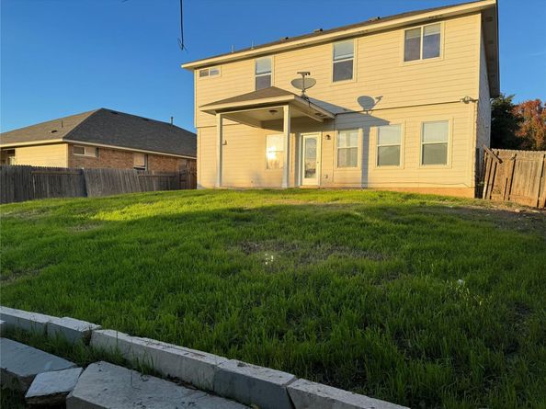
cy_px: 204
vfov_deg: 56.8
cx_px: 273
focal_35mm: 24
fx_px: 378
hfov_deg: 71.6
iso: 80
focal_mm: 6.86
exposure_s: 1/2506
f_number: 1.78
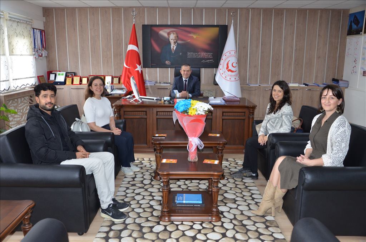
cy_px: 121
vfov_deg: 41.5
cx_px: 183
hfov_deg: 59.6
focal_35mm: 32
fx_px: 320
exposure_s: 1/60
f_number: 3.8
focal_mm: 21
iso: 800
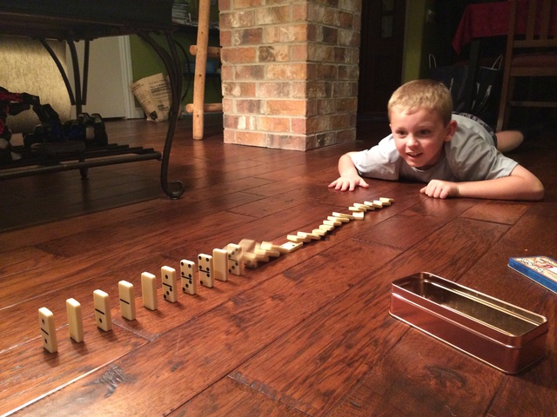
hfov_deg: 60.0
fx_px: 483
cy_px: 208
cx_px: 278
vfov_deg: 46.8
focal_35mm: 30
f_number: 2.2
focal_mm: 4.12
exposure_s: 1/15
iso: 400
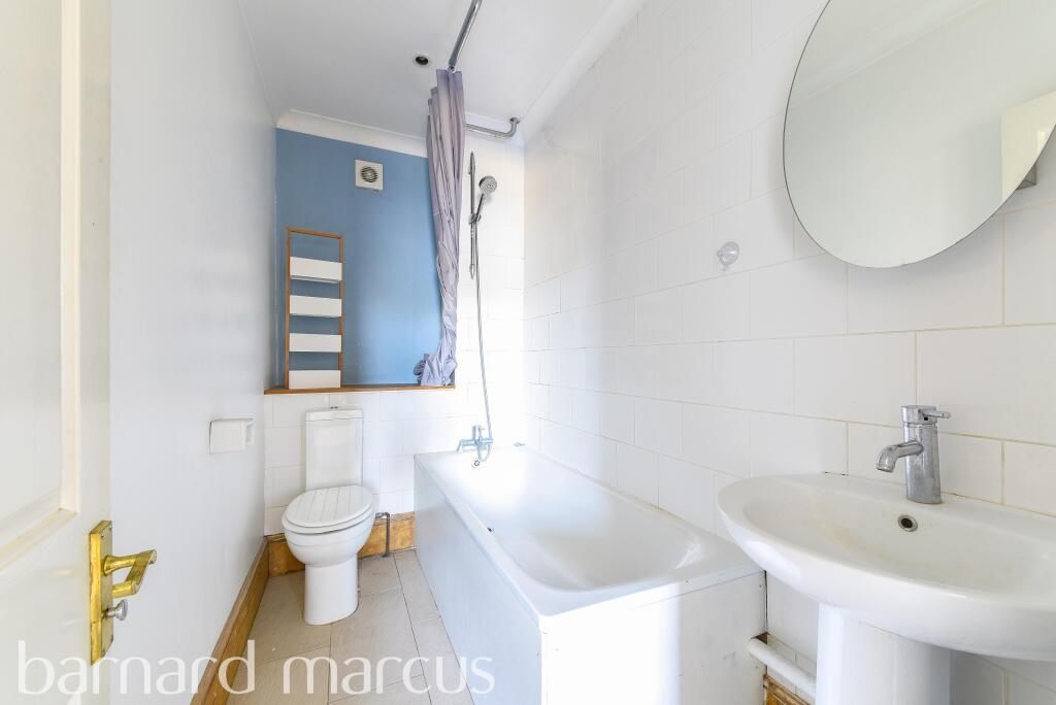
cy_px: 352
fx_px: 411
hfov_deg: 104.2
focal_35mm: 14
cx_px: 528
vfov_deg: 81.3
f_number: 16
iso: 200
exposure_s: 8
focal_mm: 14
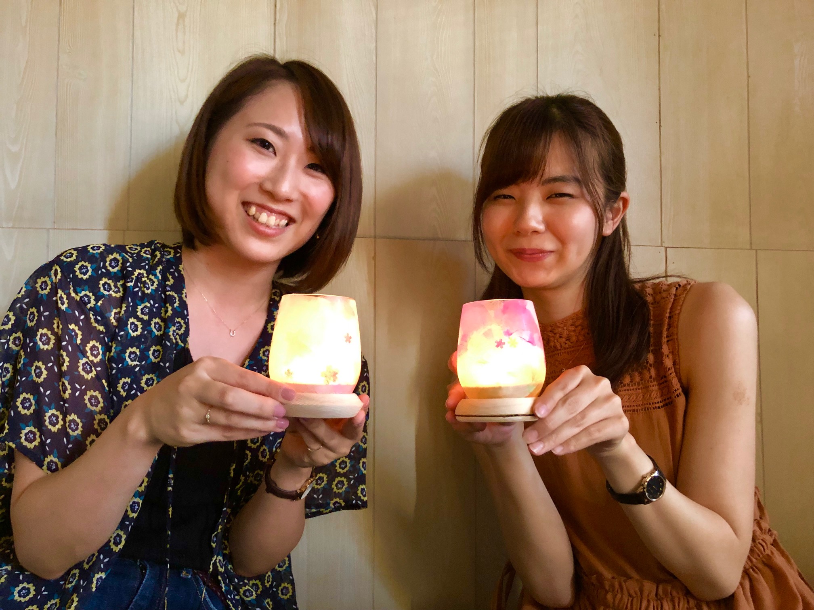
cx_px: 407
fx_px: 658
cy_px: 305
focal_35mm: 28
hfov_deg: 63.4
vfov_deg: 49.7
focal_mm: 3.99
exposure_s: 1/4
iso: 160
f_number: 1.8
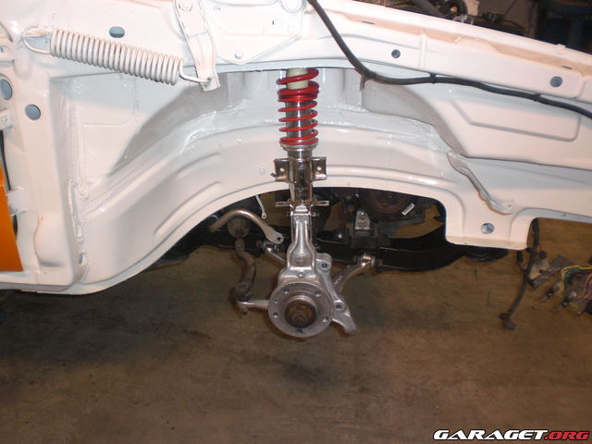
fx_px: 616
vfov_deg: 39.7
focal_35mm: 36
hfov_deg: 51.4
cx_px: 296
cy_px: 222
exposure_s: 1/60
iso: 200
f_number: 3.1
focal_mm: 6.3
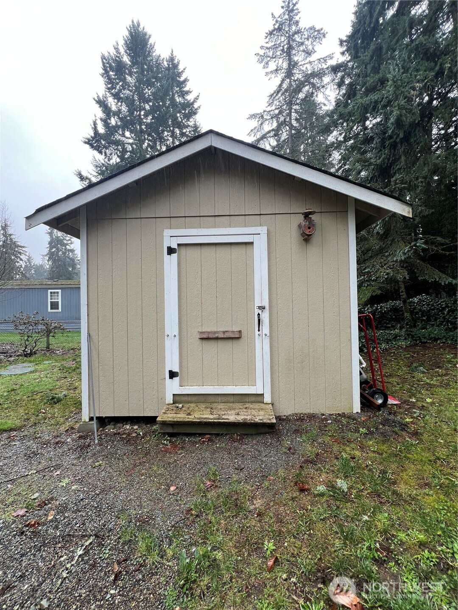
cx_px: 229
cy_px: 305
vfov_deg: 106.2
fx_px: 229
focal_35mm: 13
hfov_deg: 89.9
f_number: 1.8
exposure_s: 1/99
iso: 64
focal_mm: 1.57
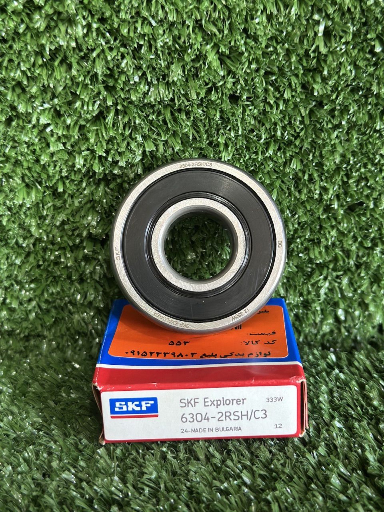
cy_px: 256
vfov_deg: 39.7
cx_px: 192
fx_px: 710
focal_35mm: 48
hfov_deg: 30.3
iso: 250
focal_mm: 6.86
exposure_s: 1/33
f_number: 1.78
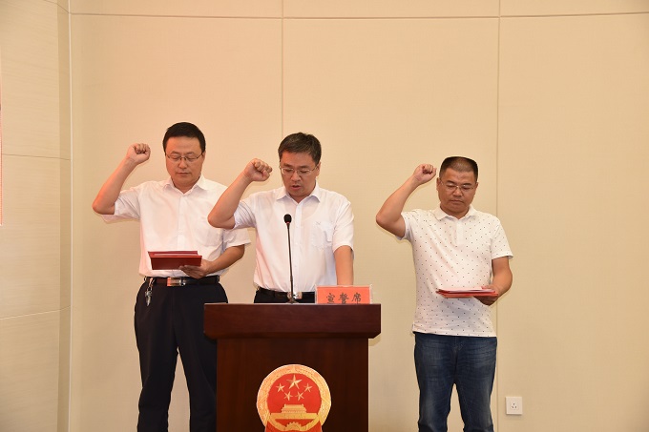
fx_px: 865
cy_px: 216
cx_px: 324
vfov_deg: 28.1
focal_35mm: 48
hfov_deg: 41.1
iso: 800
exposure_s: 1/80
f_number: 4.5
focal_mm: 48
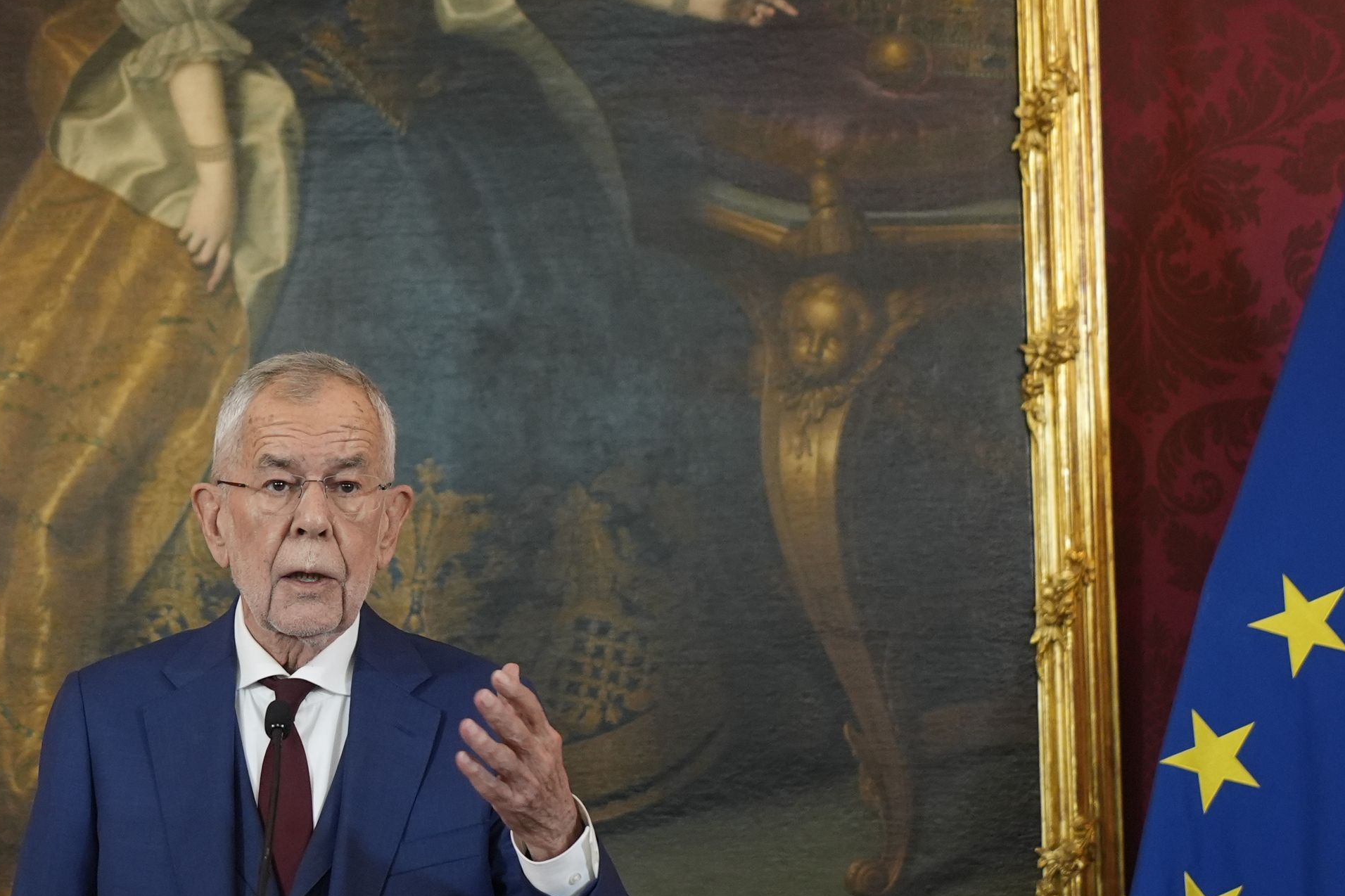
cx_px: 283
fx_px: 4221
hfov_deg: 18.0
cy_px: 306
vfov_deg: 12.1
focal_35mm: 113
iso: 2000
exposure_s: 1/200
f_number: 4
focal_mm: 54
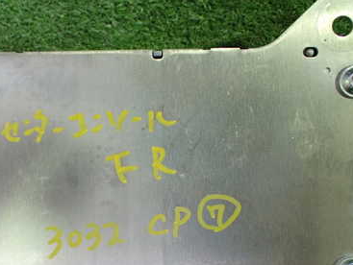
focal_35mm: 49
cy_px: 177
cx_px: 145
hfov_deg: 38.7
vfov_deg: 29.5
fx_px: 500
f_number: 2.3
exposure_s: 1/125
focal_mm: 5.4
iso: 800
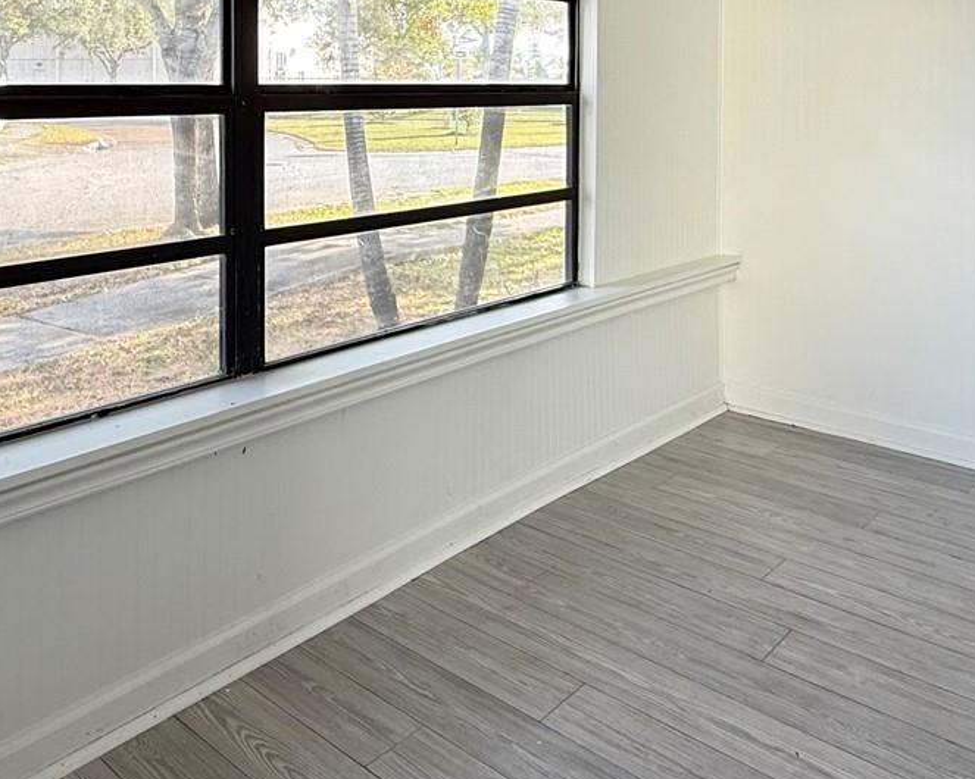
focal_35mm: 33
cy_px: 94
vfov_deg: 41.4
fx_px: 952
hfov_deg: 53.7
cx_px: 372
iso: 80
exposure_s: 1/99
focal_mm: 2.22
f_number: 2.2
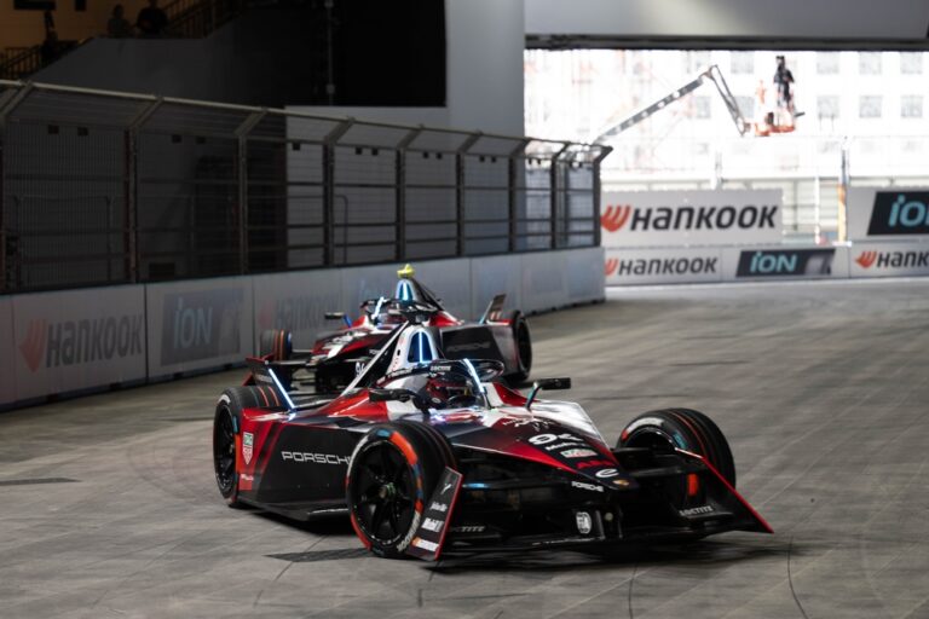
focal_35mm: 97
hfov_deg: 21.0
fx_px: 2503
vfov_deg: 14.1
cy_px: 310
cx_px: 464
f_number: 2.8
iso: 640
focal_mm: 97
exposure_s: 1/640
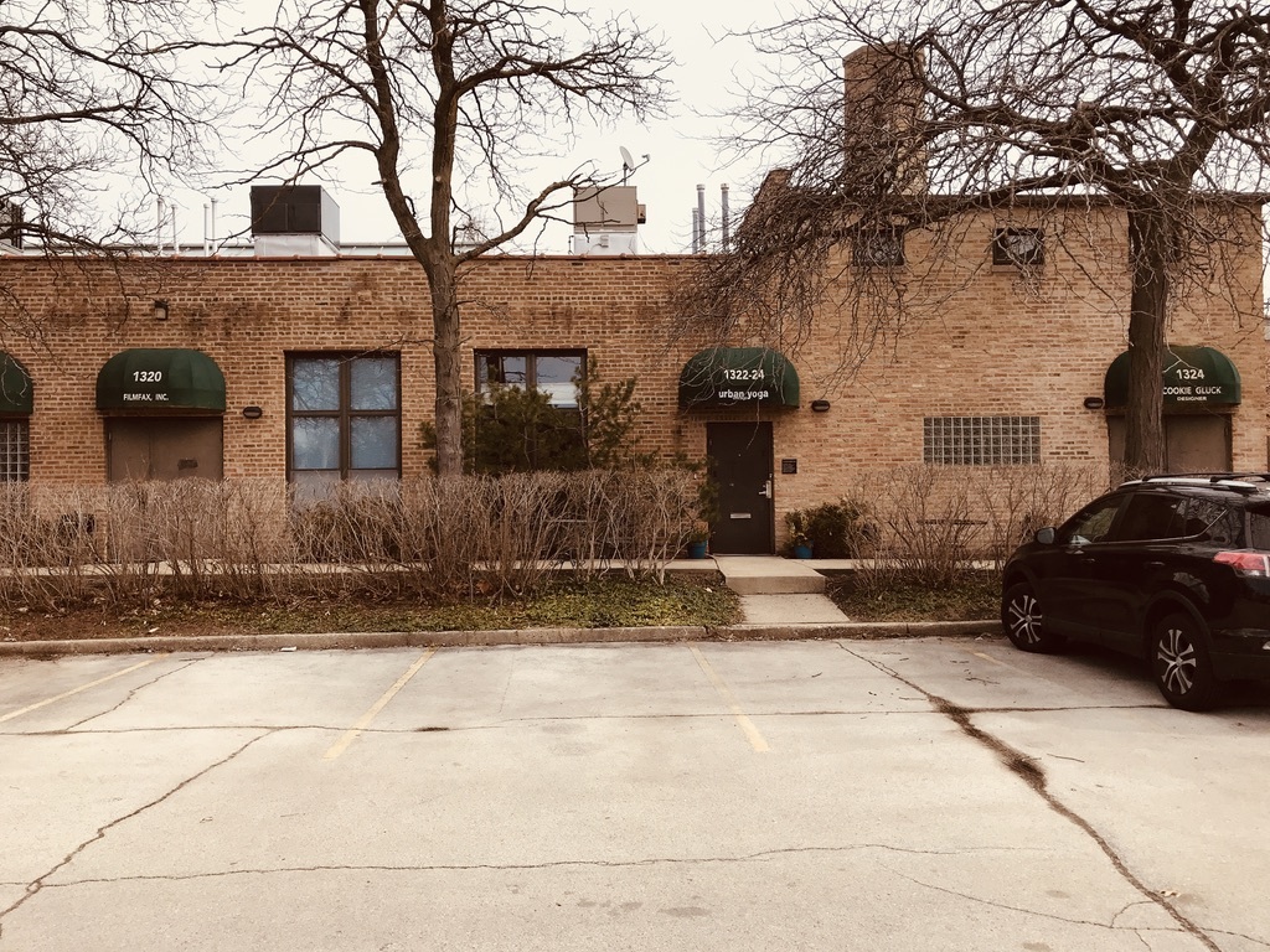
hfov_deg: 63.4
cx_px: 635
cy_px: 476
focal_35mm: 28
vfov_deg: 49.7
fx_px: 1027
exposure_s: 1/2083
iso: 20
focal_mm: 3.99
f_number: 1.8
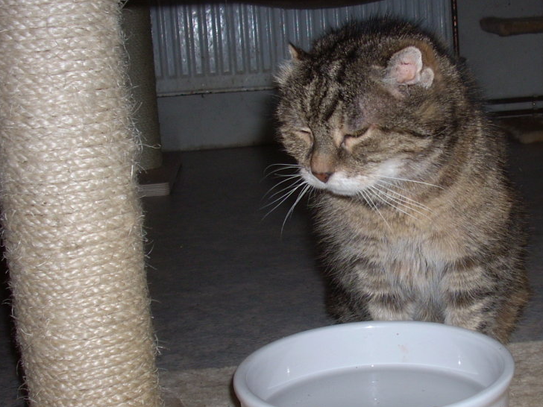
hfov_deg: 31.3
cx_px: 386
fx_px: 957
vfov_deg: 24.0
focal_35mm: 61
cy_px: 197
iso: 64
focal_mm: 6.2
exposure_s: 1/60
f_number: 2.8
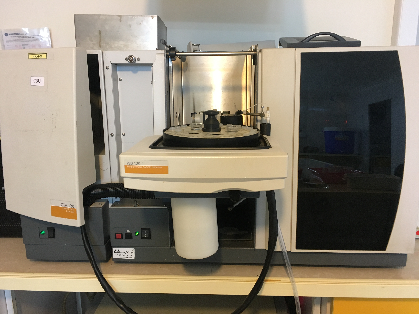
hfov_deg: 61.7
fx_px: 351
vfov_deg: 48.2
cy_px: 157
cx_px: 210
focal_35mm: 29
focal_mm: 4.15
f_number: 2.2
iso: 160
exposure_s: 1/33
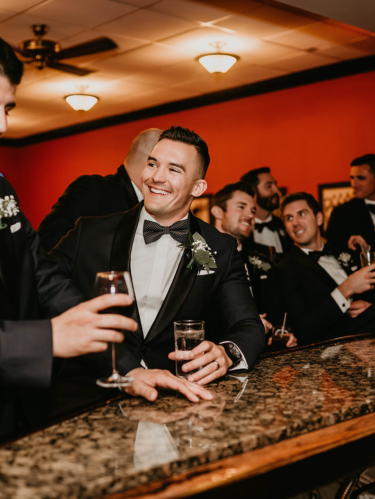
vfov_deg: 37.5
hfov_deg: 28.6
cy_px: 248
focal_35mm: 51
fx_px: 737
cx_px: 185
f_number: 1.8
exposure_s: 1/100
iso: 400
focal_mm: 35
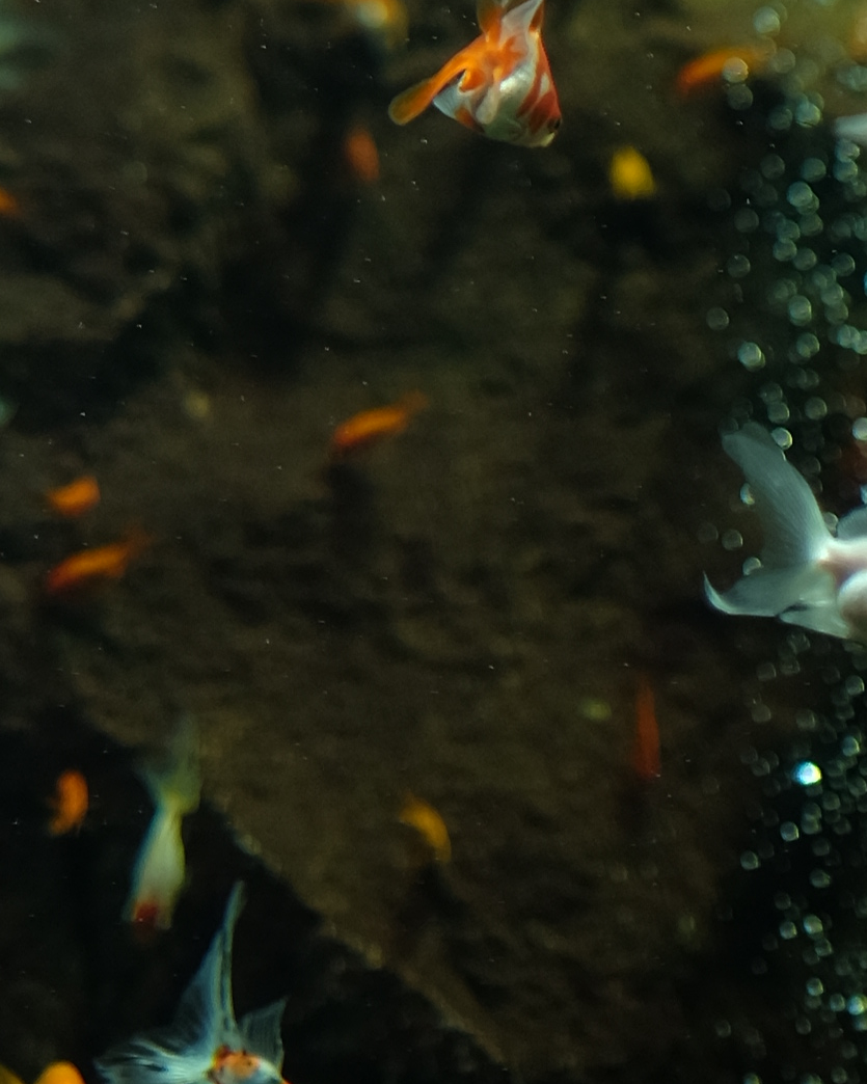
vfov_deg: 11.1
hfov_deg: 10.0
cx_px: 307
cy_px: -1247
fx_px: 4940
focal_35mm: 154
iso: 200
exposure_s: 1/640
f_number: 1.4
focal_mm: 23
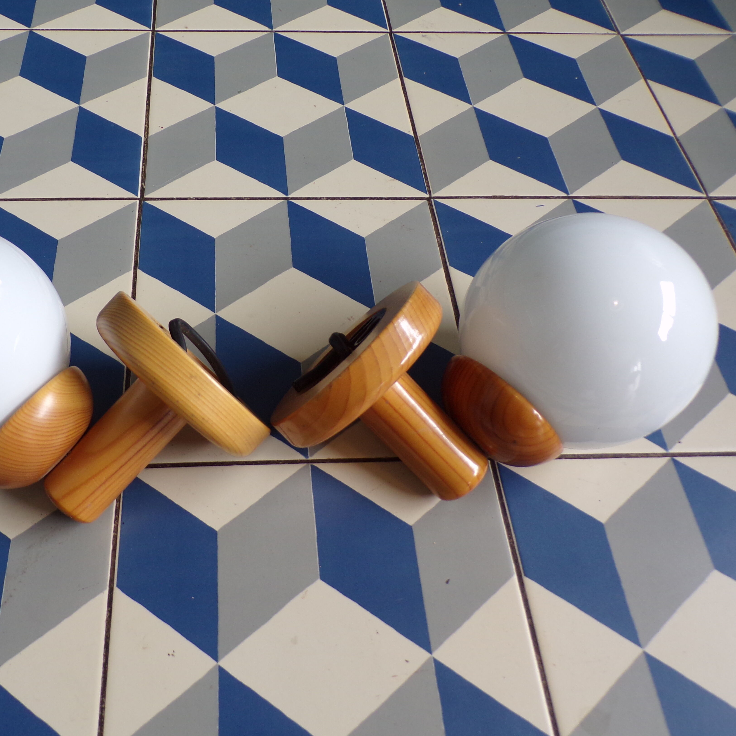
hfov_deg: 53.4
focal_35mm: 30
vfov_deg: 54.0
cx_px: 272
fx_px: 722
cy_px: 361
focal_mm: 4.3
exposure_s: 1/34
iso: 117
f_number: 3
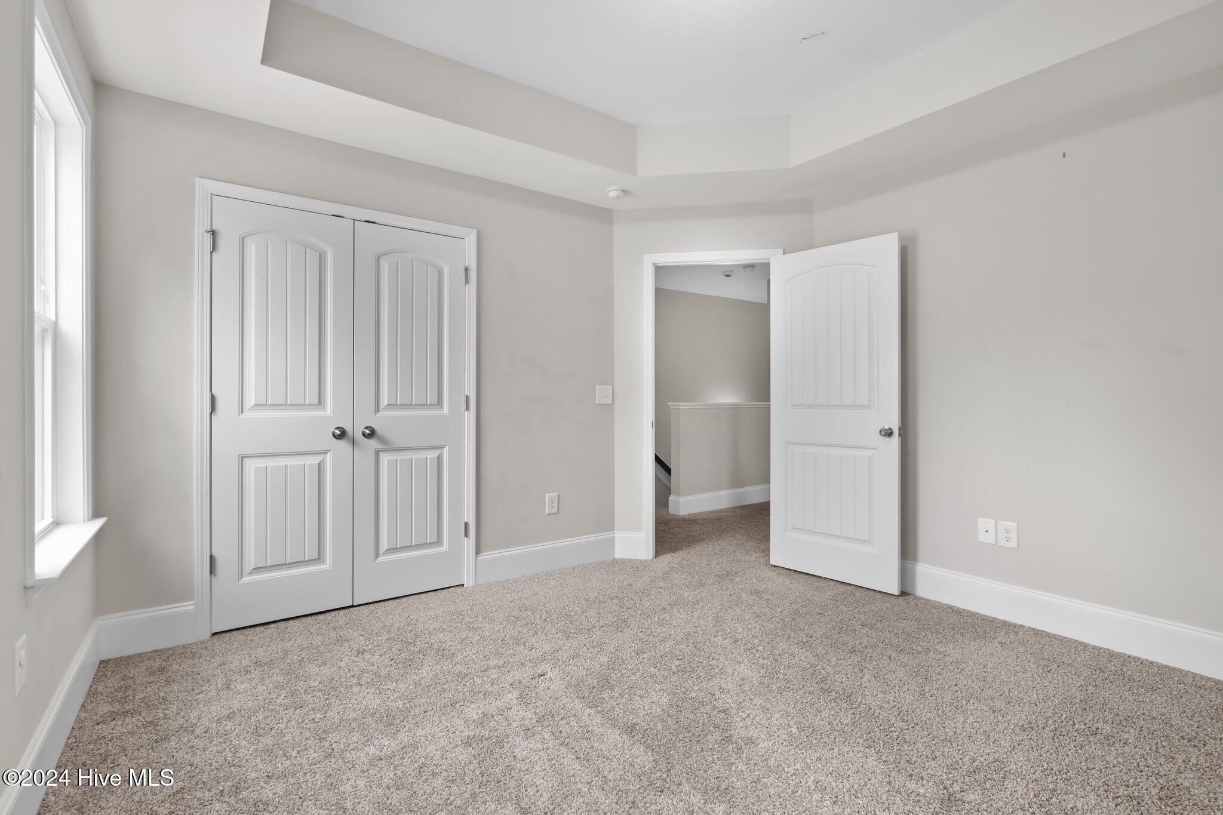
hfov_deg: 96.7
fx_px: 543
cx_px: 612
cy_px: 408
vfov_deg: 73.7
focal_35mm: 16
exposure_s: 1/2.5
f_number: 8
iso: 400
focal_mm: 16
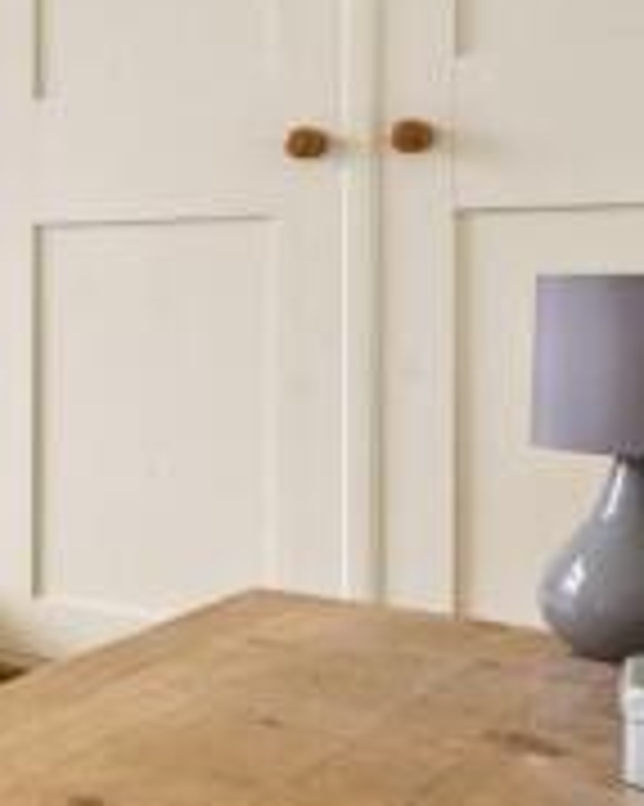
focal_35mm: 55
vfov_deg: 34.0
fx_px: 1311
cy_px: 308
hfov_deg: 16.8
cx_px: -763
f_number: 8
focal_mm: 16
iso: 250
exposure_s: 1/2.5
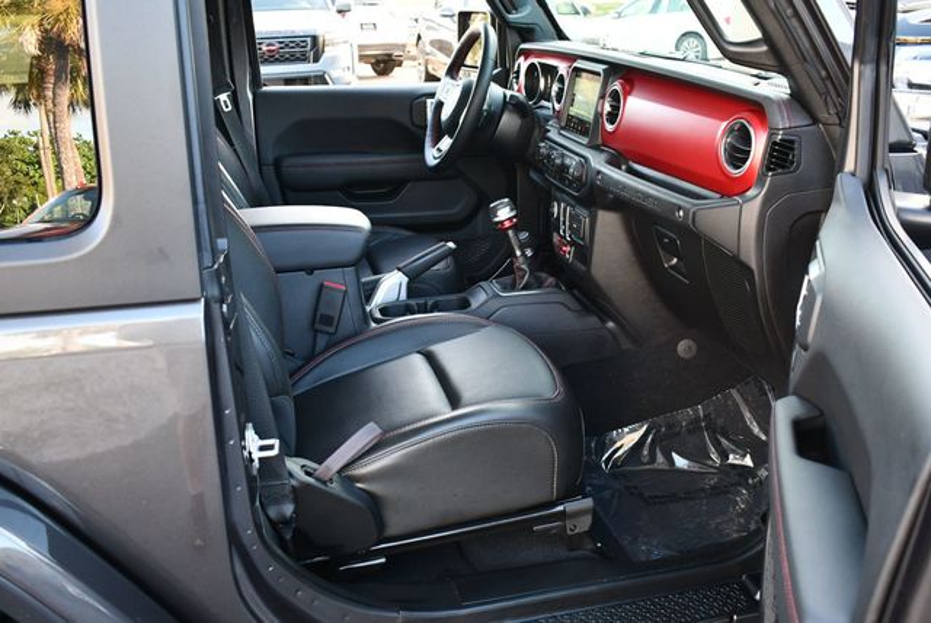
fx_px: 932
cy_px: 312
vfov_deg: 36.9
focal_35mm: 36
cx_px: 466
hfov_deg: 53.1
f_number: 3.5
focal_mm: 18
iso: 800
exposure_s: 1/160
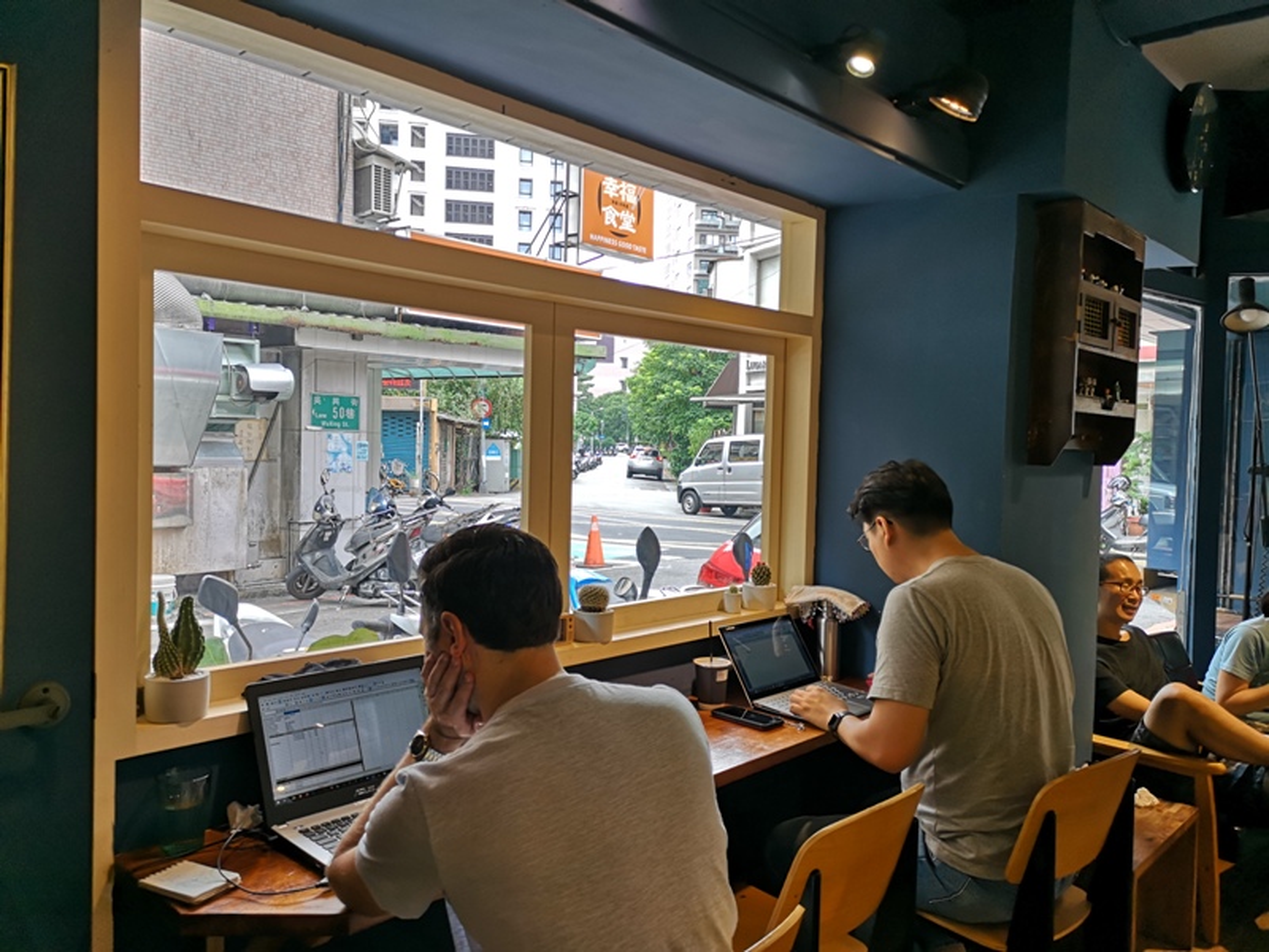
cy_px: 476
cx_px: 634
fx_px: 990
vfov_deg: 51.4
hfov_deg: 65.3
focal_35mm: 27
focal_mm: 3.95
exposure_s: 1/120
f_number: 1.8
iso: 64
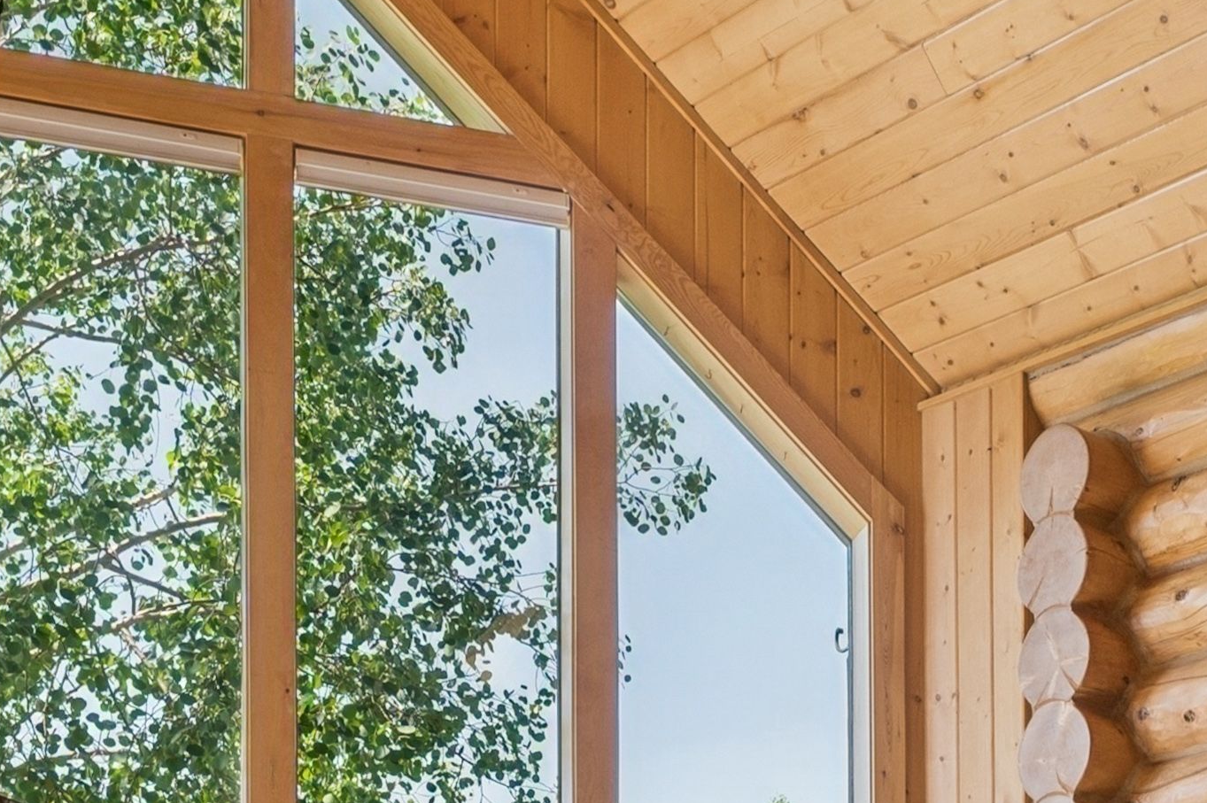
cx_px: 927
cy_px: 1448
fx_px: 2379
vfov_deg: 16.2
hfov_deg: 28.0
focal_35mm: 71
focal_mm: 16
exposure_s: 1/80
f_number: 9
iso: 400
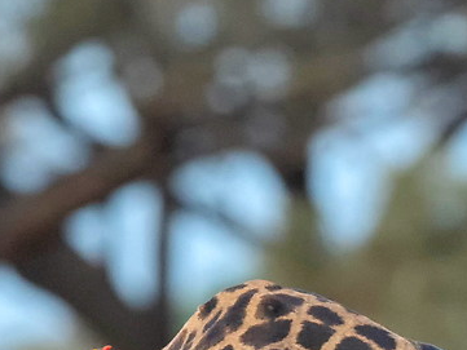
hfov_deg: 0.8
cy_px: 963
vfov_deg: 0.6
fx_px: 34481
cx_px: 803
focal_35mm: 2555
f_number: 5.6
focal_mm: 400
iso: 1600
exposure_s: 1/200
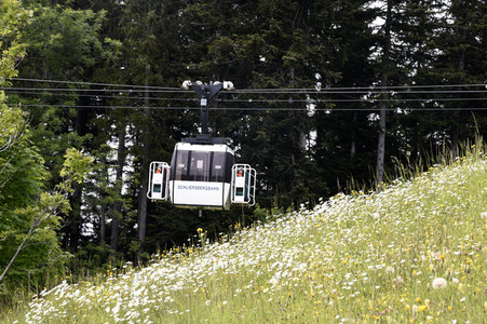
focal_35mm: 120
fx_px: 1622
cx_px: 244
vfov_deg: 11.4
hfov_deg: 17.1
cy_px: 162
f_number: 11
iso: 500
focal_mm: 120
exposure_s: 1/125
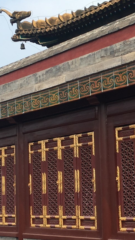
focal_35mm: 75
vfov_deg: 28.2
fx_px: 478
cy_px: 143
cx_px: 127
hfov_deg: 15.8
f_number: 2.2
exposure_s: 1/1148
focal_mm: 4.15
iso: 25
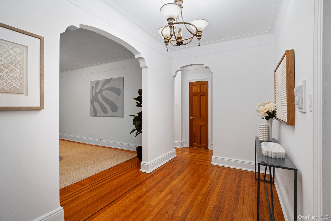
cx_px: 166
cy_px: 110
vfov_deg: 73.7
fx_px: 147
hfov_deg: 96.7
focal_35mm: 16
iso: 1600
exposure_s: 1/20
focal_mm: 16
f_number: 11
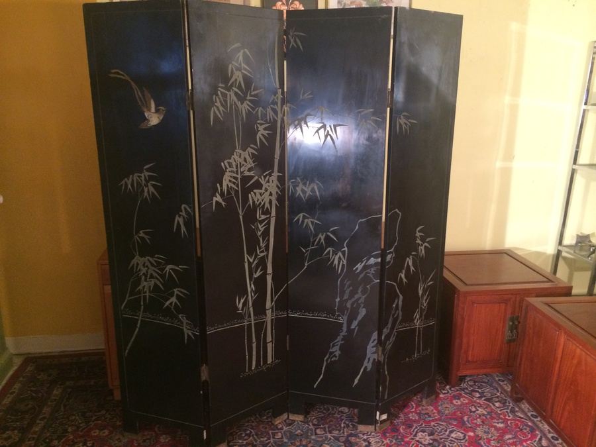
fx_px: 517
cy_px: 224
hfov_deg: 60.0
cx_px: 298
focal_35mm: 30
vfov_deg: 46.8
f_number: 2.2
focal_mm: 4.12
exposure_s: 1/20
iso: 320
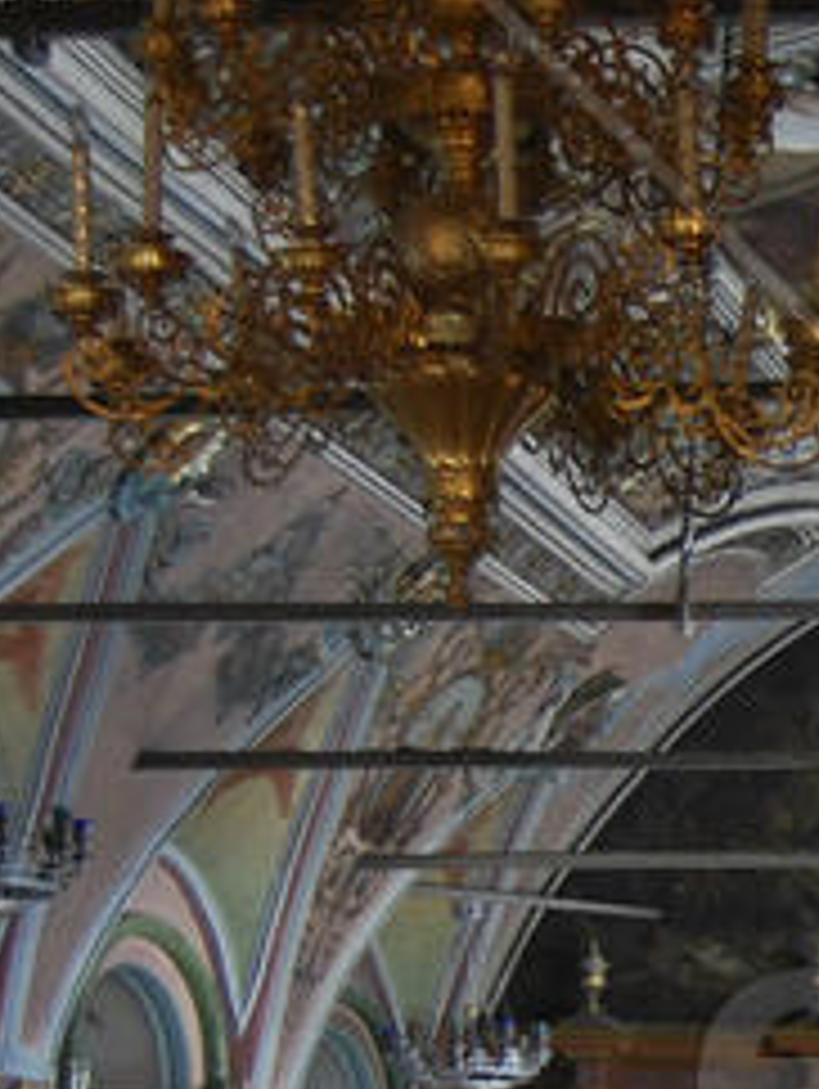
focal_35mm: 135
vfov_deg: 14.4
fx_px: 4251
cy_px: 1080
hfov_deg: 10.3
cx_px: 1568
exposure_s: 1/10
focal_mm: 26
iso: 800
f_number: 4
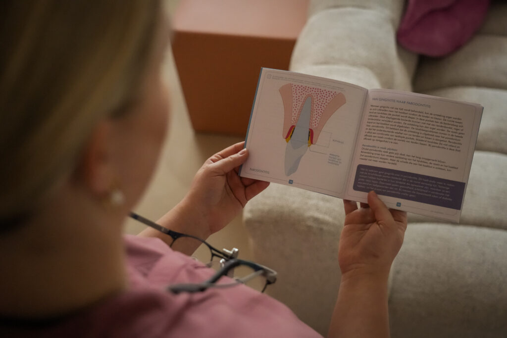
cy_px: 169
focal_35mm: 48
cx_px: 254
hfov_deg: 41.1
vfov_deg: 28.1
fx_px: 676
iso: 10000
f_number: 4
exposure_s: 1/160
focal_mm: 48
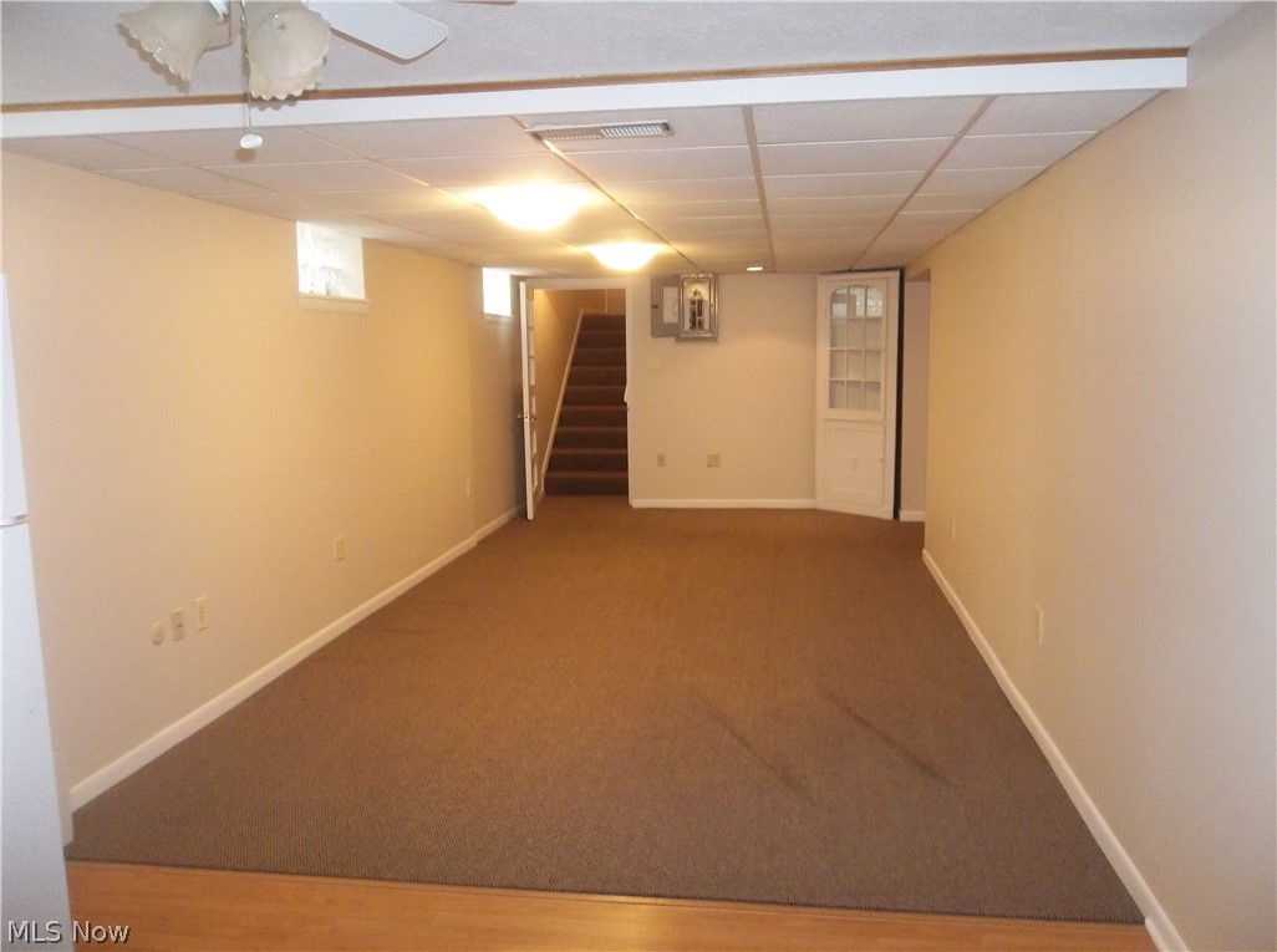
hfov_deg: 65.4
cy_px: 476
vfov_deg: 51.2
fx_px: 994
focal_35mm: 27
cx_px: 638
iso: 400
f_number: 3.5
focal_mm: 4.9
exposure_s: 1/30
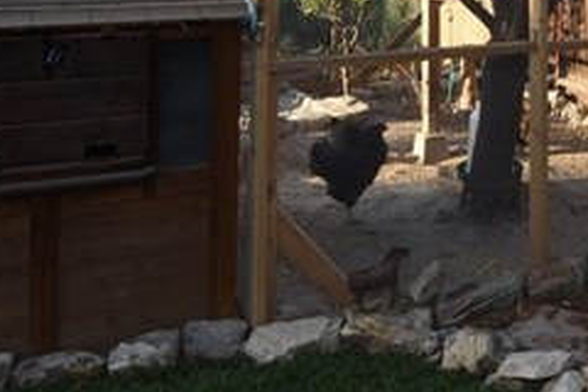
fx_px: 784
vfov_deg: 24.8
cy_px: -103
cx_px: 532
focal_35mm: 48
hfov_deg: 38.3
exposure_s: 1/50
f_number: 14
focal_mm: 12
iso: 320
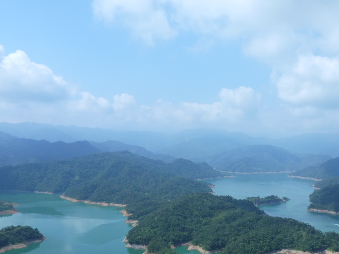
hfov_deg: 49.7
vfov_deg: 38.6
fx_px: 362
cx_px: 209
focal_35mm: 37
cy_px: 138
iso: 800
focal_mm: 14
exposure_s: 1/1000
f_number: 11
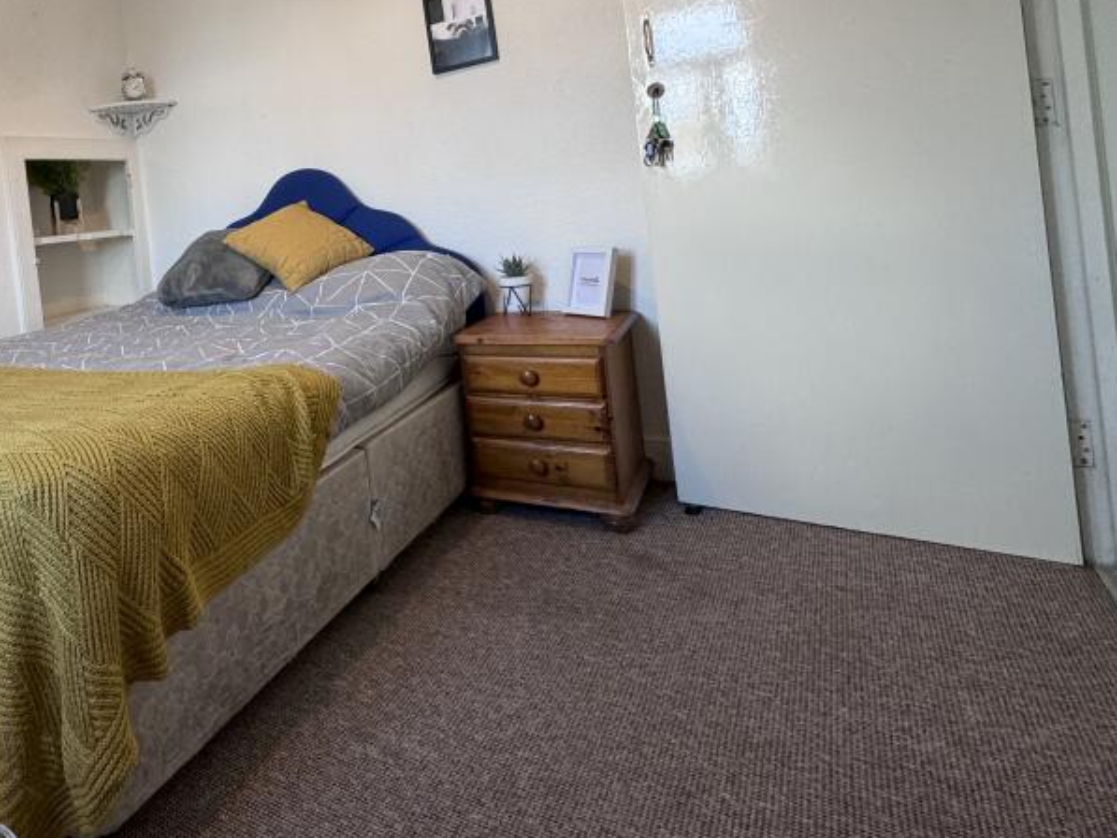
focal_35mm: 24
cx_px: 196
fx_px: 775
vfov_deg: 54.6
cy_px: 226
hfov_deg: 64.2
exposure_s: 1/99
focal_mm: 2.22
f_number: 2.2
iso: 200
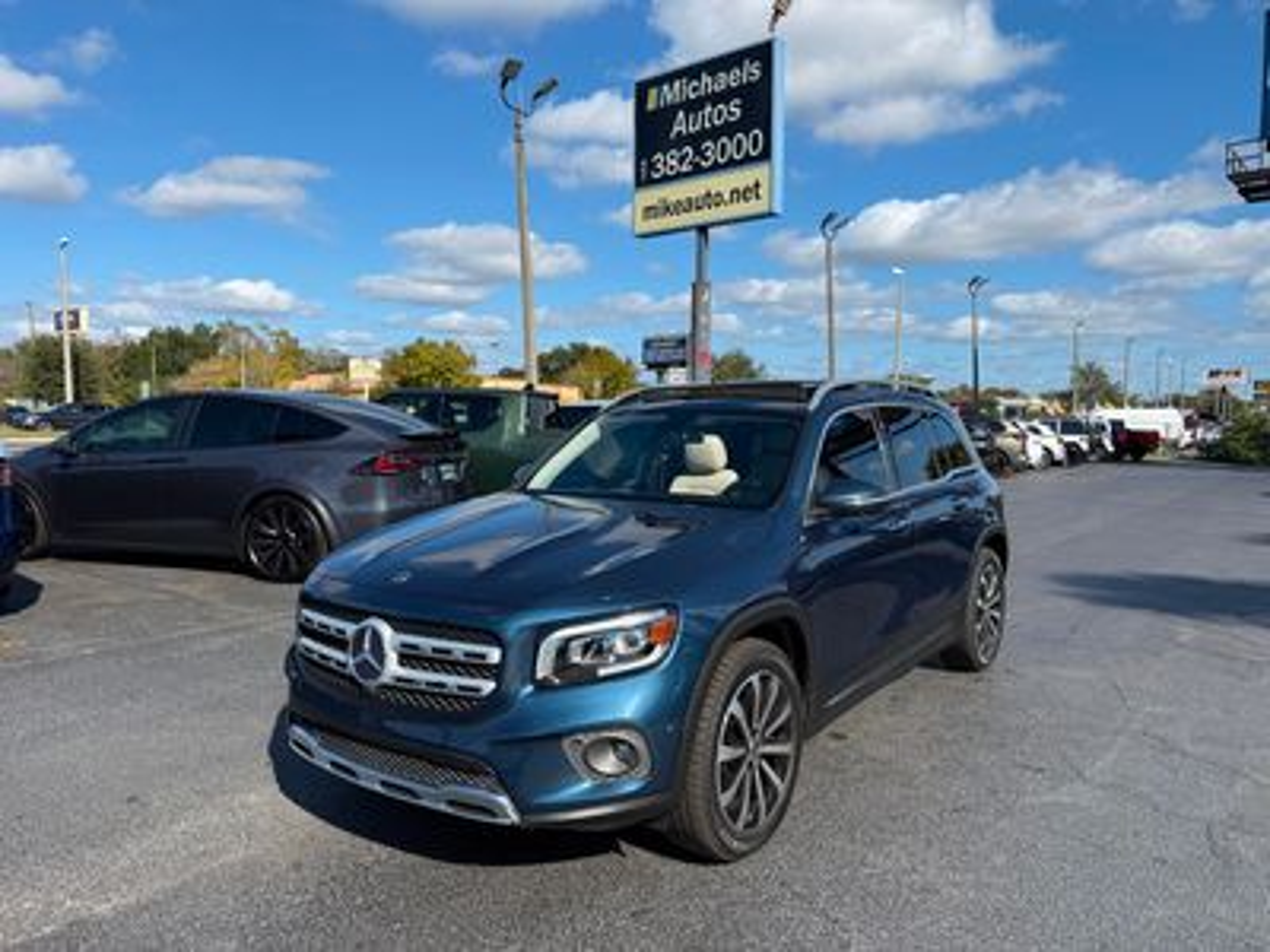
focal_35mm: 24
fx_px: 881
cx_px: 635
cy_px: 476
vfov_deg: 56.8
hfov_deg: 71.6
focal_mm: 6.76
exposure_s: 1/5319
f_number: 1.78
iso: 80
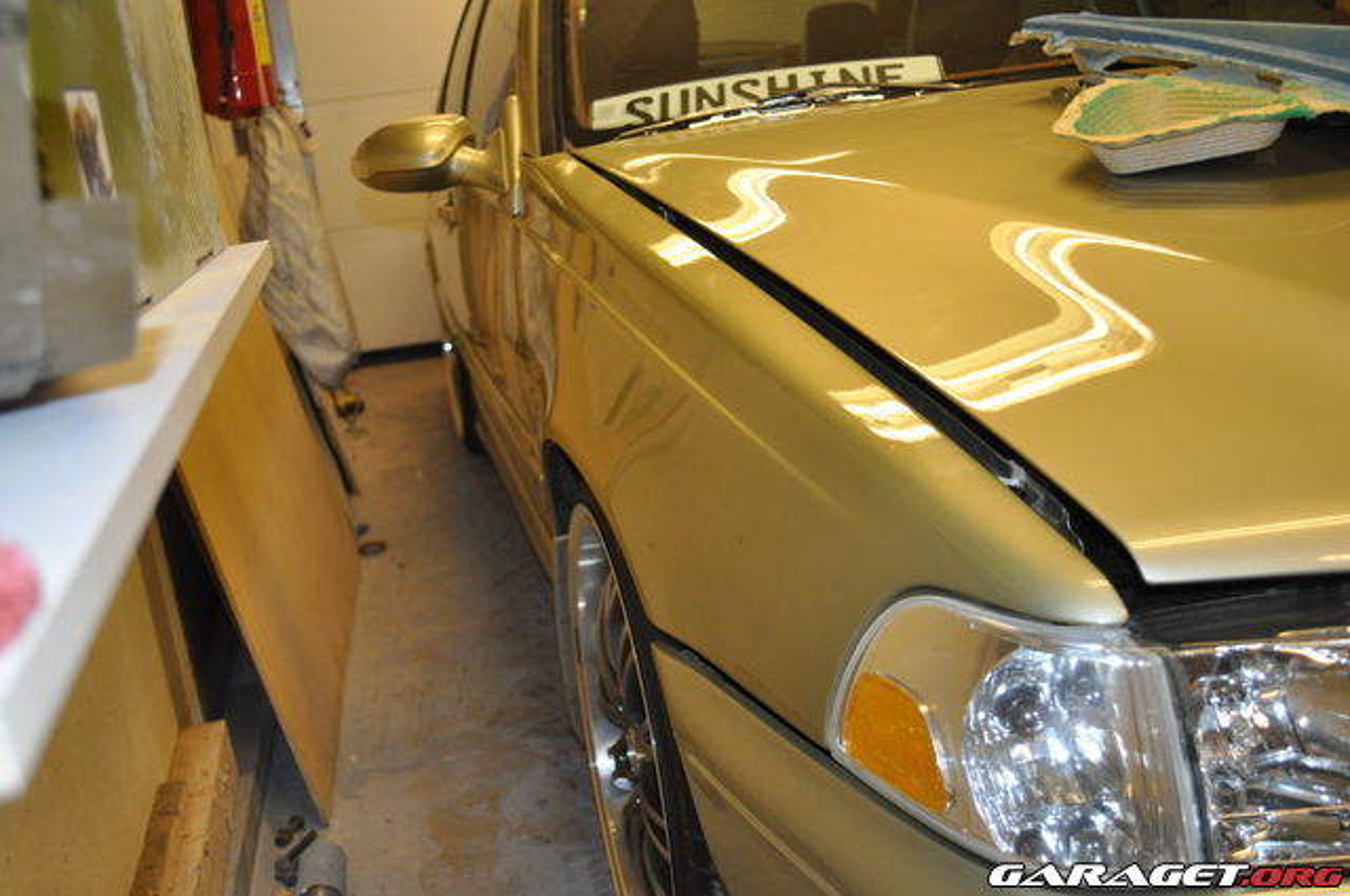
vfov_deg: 36.8
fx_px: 1348
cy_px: 448
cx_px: 675
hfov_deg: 53.2
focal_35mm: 36
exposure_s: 1/100
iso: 800
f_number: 4
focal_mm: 24
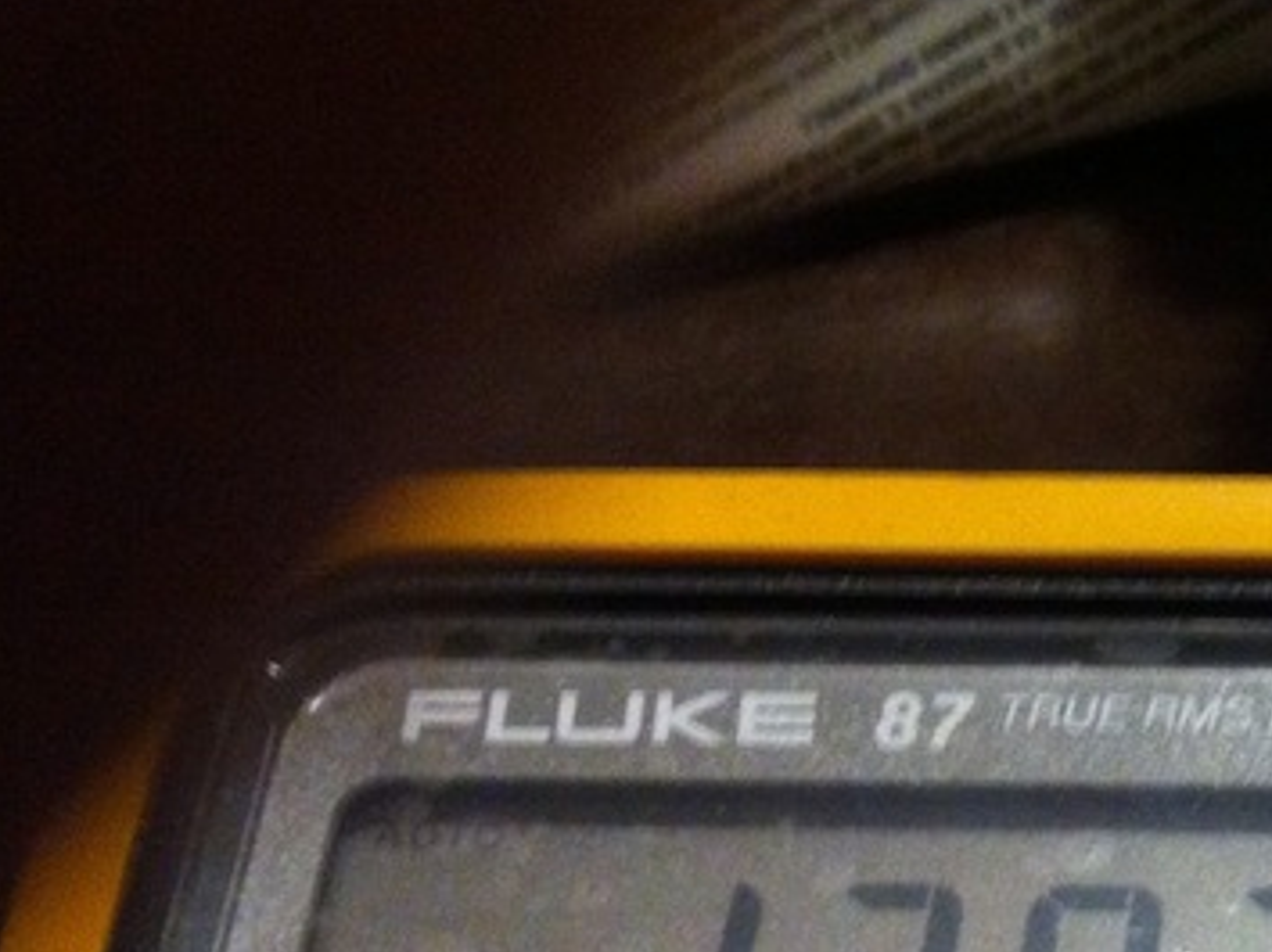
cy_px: 1027
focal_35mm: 79
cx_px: 1157
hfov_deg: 24.0
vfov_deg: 18.0
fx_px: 2901
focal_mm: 3.85
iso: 400
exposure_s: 1/17
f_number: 2.8
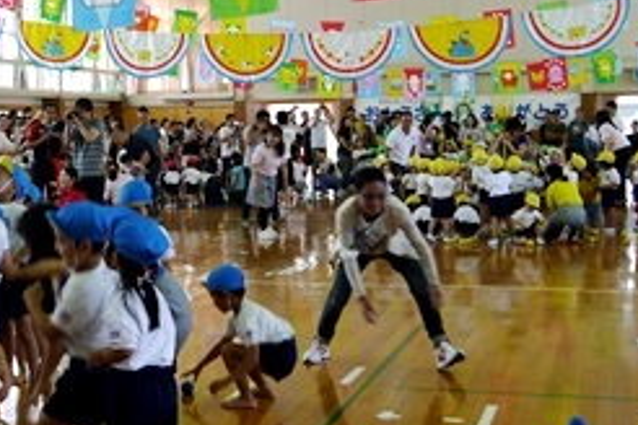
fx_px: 1187
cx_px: 145
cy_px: 145
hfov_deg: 29.5
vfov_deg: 20.2
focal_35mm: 67
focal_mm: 14
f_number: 3.5
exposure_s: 1/80
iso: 160
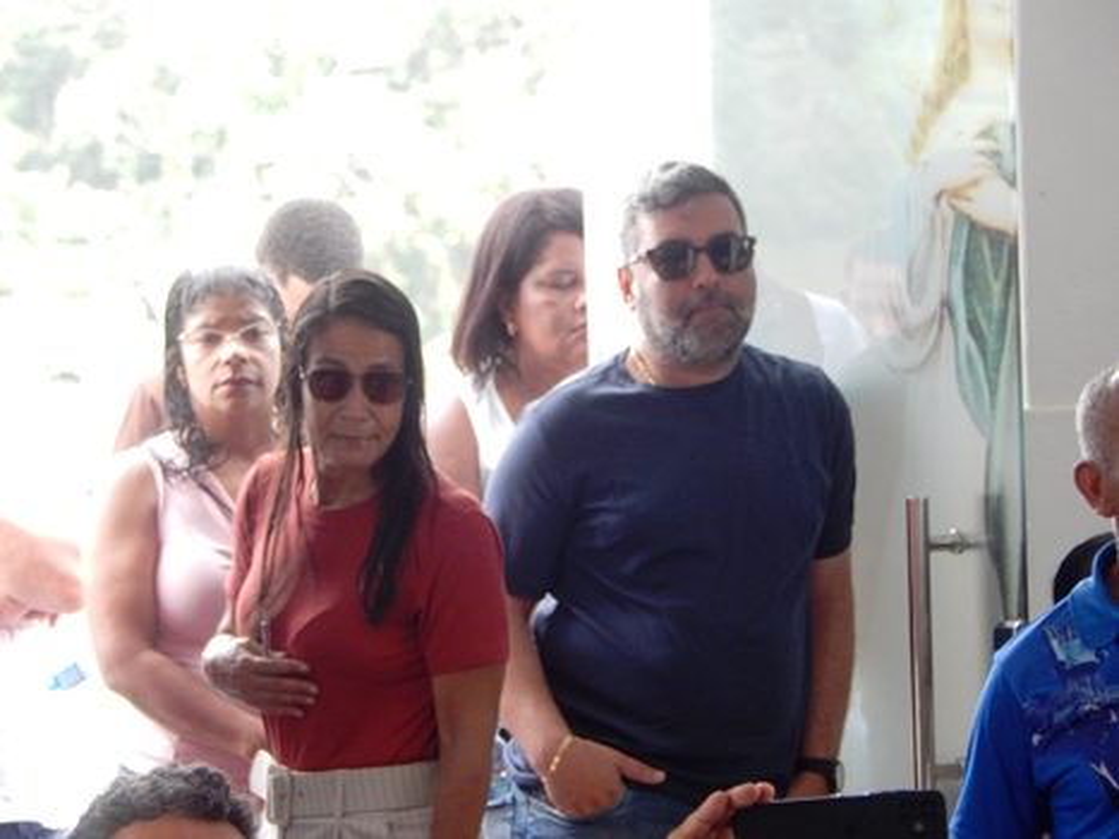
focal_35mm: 384
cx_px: 560
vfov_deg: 3.9
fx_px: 12410
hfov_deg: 5.2
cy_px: 420
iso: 400
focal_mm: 69
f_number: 5.7
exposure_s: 1/80
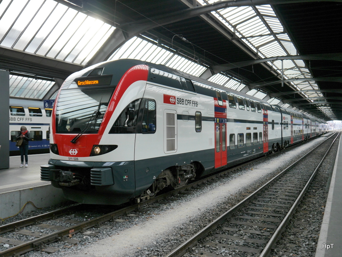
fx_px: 356
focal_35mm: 36
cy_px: 128
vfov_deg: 39.7
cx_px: 171
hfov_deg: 51.4
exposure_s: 1/100
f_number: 4
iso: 160
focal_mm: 18
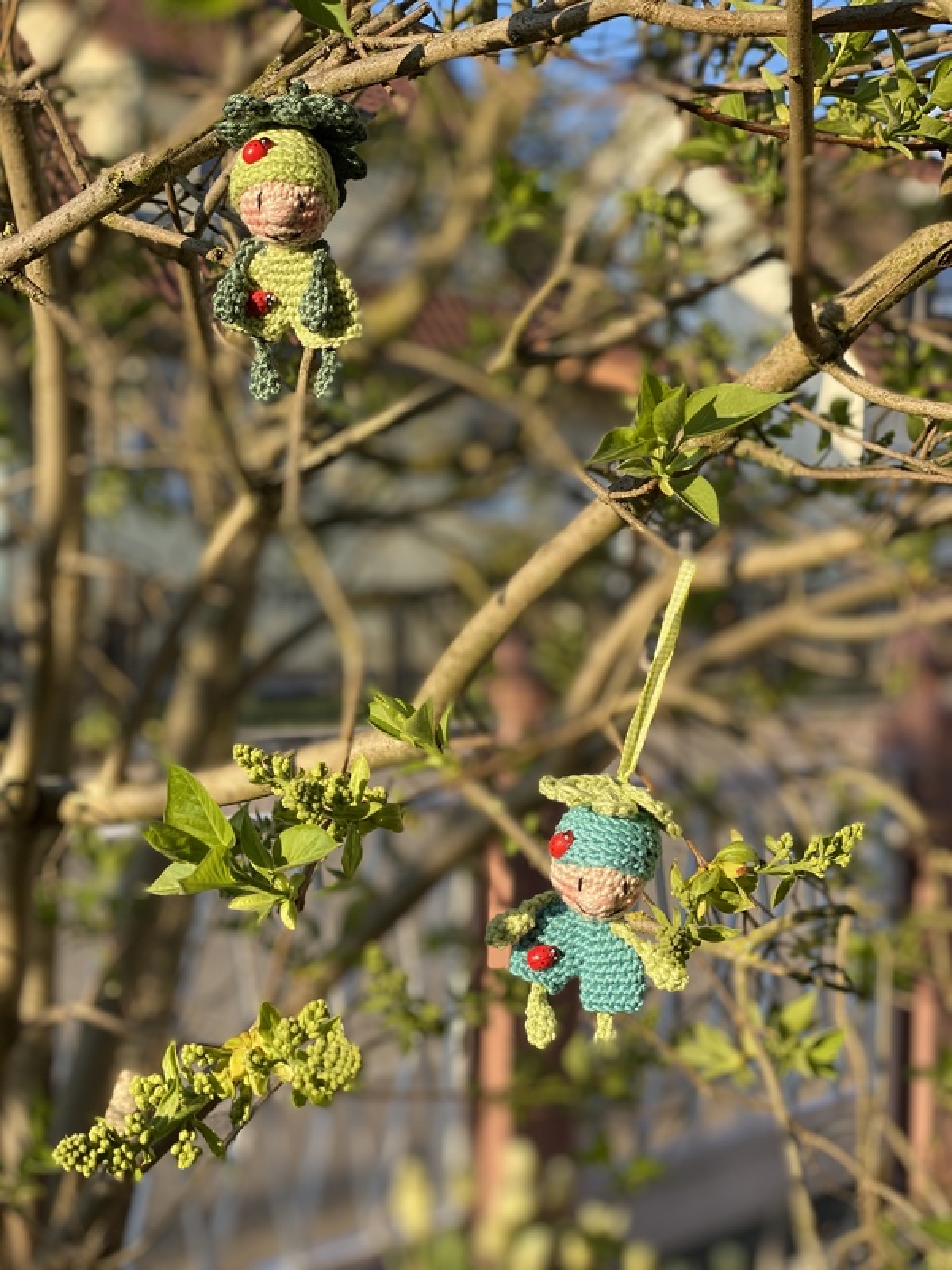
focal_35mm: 52
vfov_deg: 36.8
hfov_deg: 28.0
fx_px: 1907
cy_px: 635
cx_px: 476
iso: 20
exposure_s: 1/505
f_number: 2
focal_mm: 6
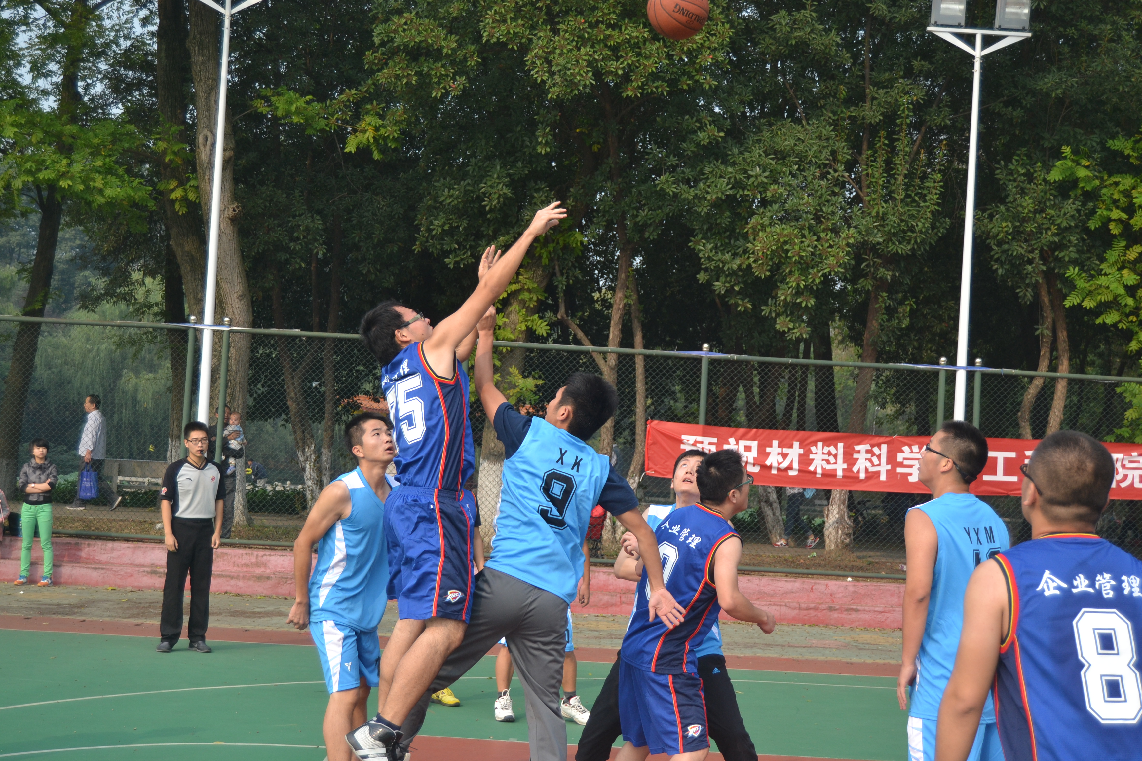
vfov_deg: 25.8
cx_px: 571
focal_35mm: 52
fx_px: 1665
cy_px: 380
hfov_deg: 37.9
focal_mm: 35
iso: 400
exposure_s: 1/1000
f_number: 4.8
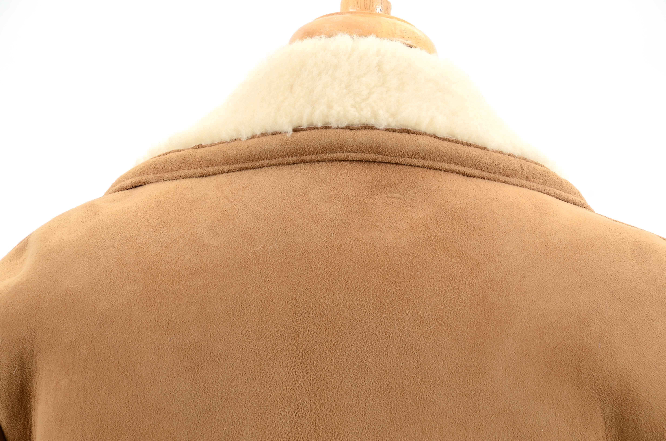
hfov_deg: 13.1
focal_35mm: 158
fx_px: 2908
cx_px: 333
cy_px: 220
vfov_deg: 8.7
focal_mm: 105
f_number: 8
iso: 160
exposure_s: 1/80
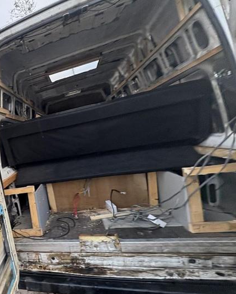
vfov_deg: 72.2
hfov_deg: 49.2
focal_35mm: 23
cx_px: -3
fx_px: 201
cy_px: 167
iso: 160
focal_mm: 2.22
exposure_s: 1/99
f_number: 2.2
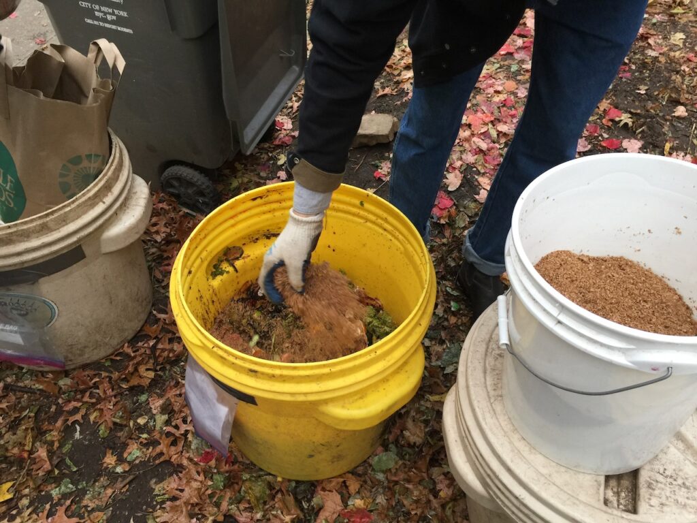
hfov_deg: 61.7
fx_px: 584
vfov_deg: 48.2
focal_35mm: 29
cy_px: 262
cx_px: 348
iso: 50
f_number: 2.2
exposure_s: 1/30
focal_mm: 4.15
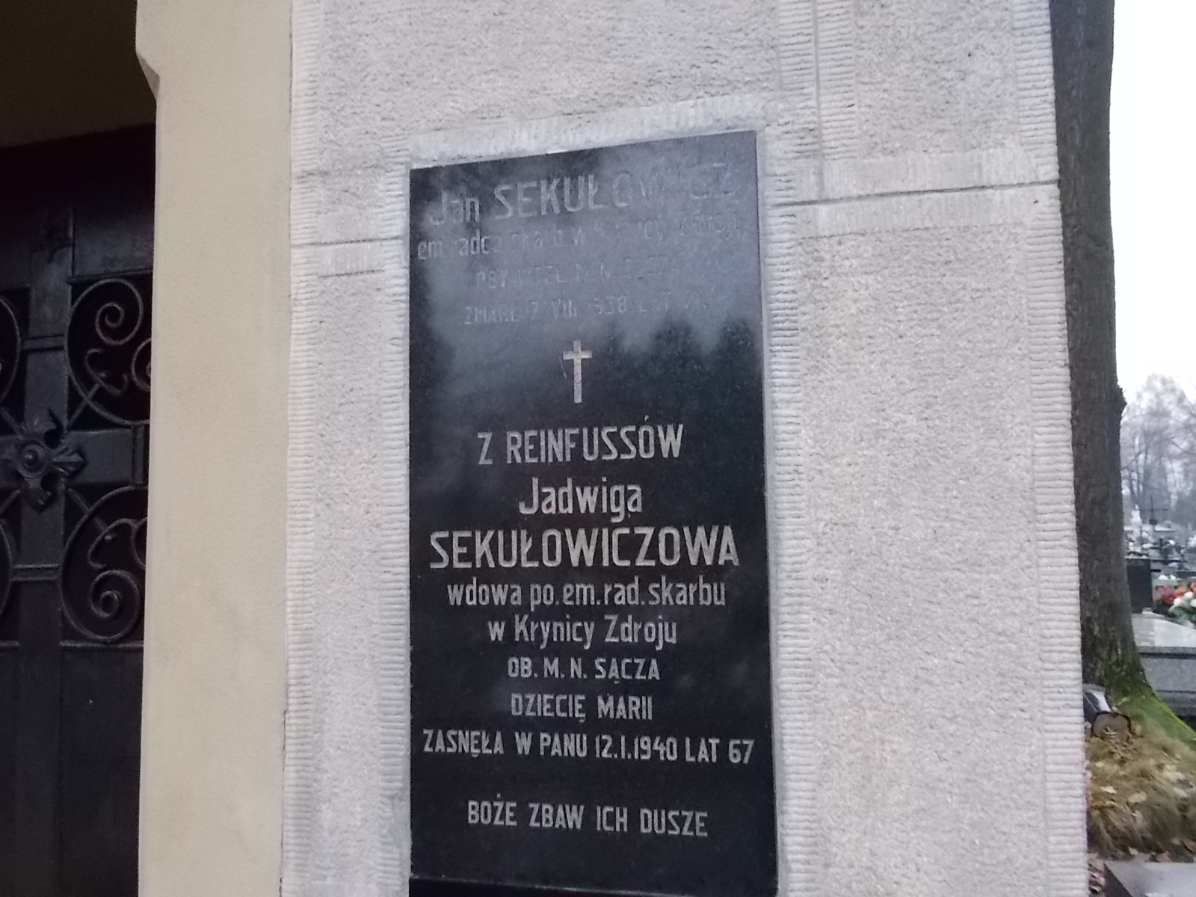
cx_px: 598
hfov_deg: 67.3
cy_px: 448
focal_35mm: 26
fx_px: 898
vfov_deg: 53.1
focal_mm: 4.6
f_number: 3.2
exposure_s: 1/60
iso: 400
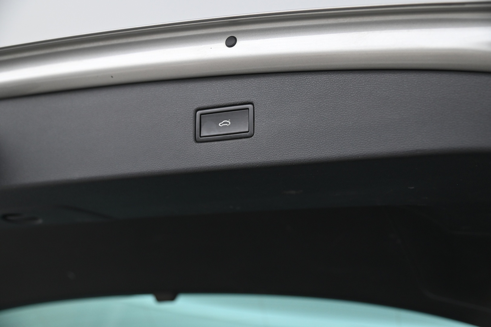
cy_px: 164
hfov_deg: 42.8
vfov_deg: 29.2
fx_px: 627
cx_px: 246
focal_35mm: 46
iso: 2000
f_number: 4
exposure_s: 1/80
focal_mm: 46
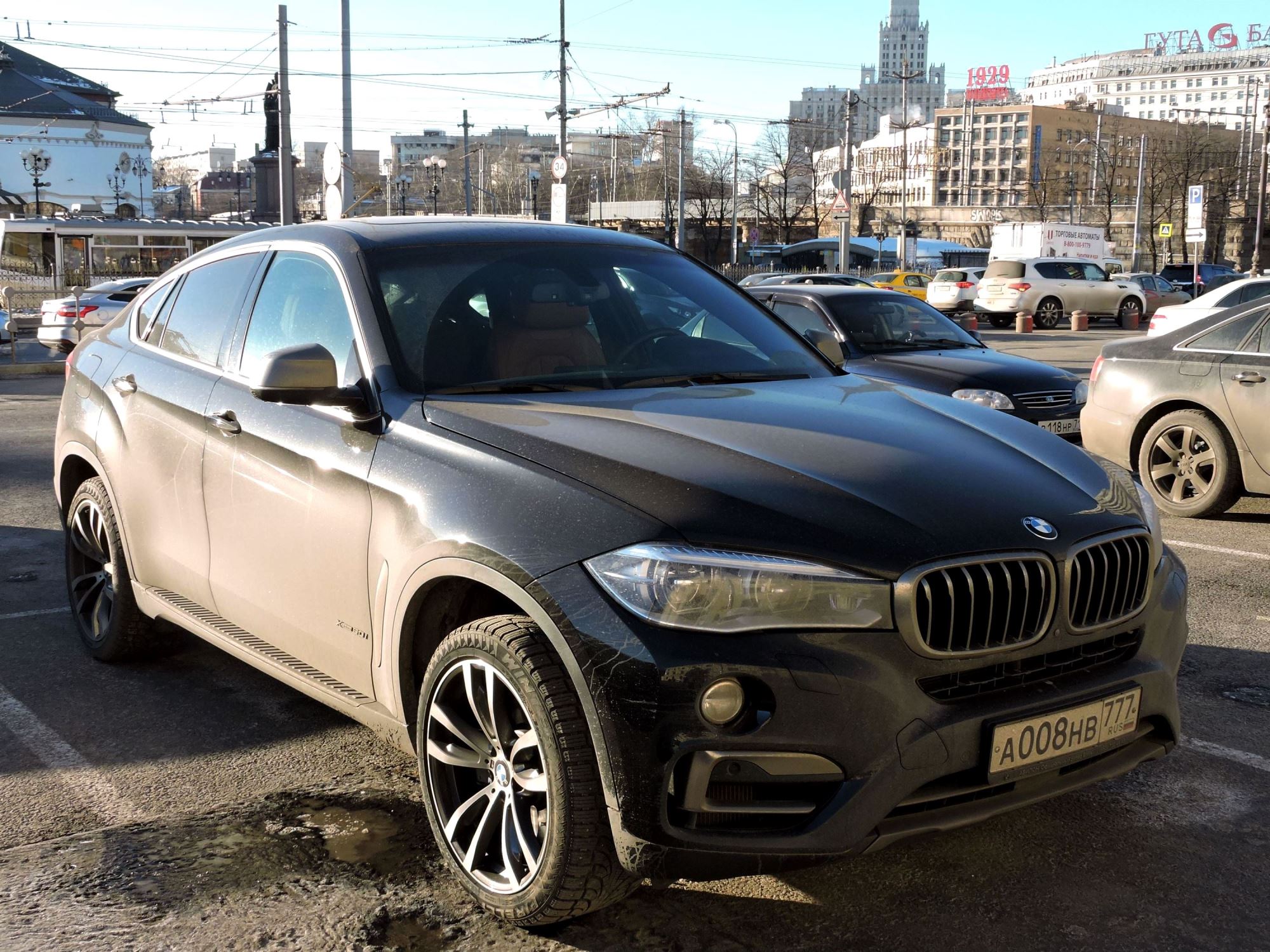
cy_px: 476
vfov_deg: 40.7
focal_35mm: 35
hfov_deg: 52.6
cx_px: 635
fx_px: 1284
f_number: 3.8
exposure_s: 1/320
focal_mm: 6.3
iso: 100
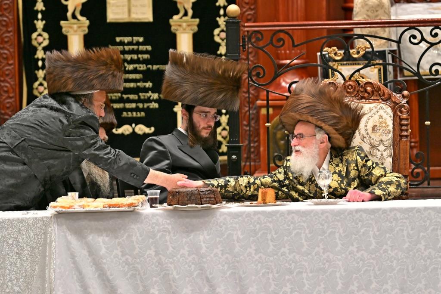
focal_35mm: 240
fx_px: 2940
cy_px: 147
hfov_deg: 8.6
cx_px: 220
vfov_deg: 5.7
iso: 400
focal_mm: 160
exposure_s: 1/400
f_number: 2.8
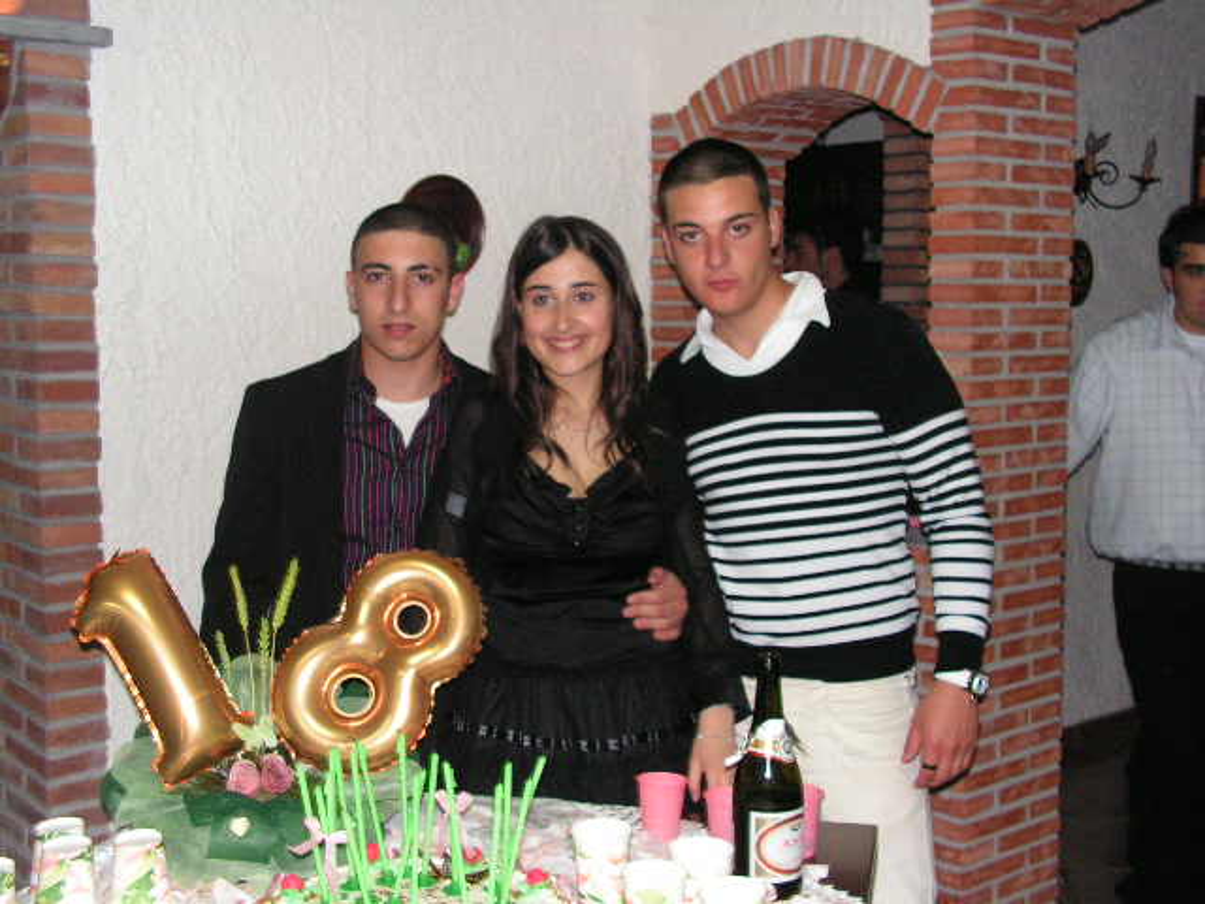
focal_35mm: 45
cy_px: 452
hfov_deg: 42.1
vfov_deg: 32.2
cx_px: 602
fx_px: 1566
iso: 200
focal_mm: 7.6
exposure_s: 1/40
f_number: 3.2
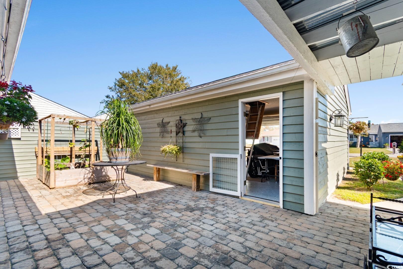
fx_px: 168
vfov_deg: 77.3
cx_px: 202
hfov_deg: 100.4
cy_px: 134
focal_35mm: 15
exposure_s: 1/60
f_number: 4.5
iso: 100
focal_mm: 10
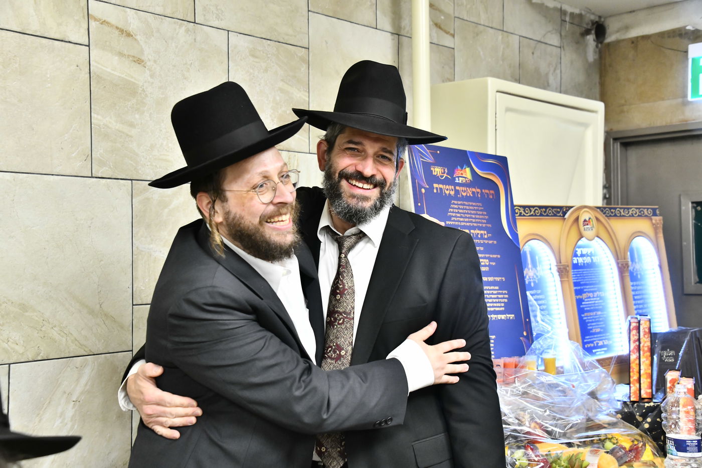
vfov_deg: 28.1
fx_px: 936
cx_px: 351
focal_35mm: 48
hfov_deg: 41.1
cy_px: 234
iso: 2500
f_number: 5.6
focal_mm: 48
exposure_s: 1/200
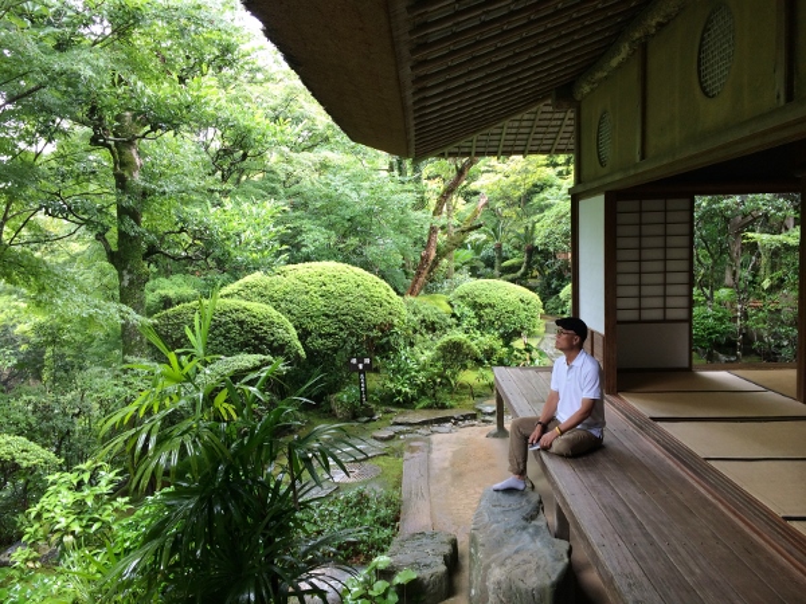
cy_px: 302
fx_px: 699
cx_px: 403
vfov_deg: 46.8
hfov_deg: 60.0
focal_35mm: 30
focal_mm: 4.12
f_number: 2.2
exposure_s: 1/60
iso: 40
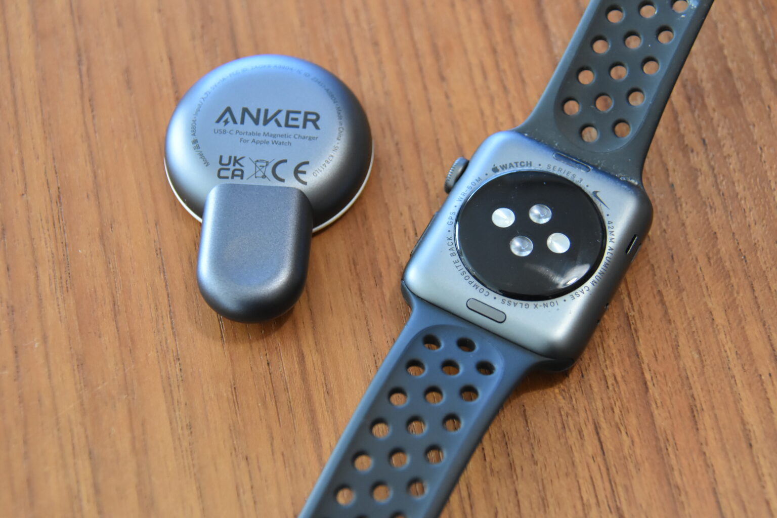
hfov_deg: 22.6
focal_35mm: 90
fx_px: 1942
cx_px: 388
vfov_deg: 15.2
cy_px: 259
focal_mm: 60
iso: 2800
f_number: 5.3
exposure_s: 1/100
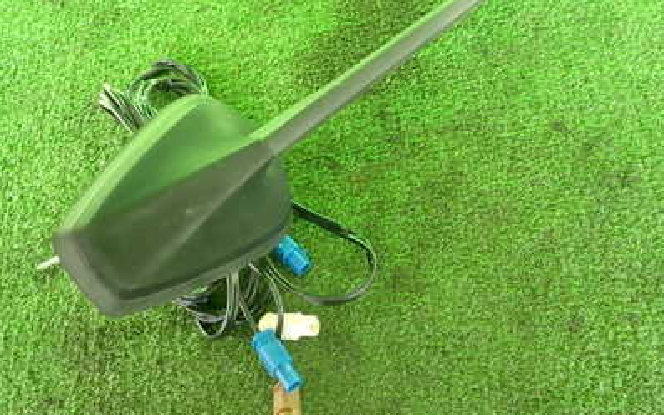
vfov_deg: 31.7
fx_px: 724
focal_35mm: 40
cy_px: 134
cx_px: 366
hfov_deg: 49.2
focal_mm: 4.5
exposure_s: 1/40
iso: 200
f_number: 2
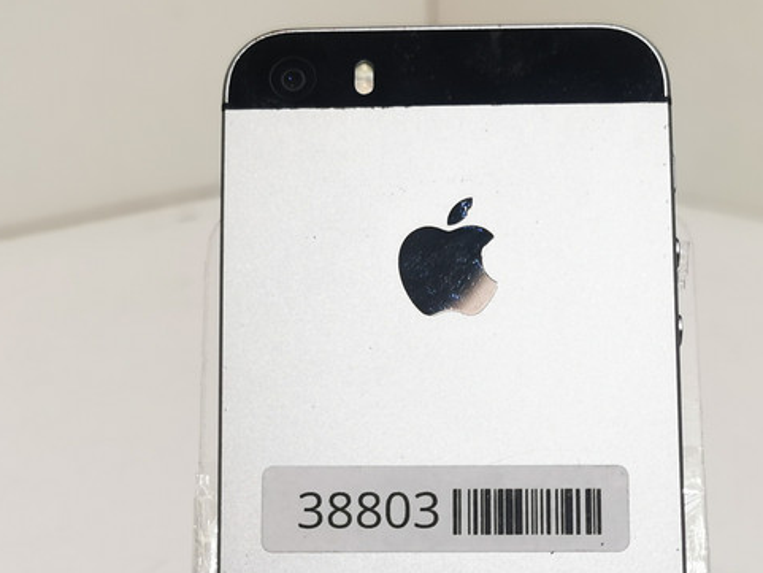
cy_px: 551
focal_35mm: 71
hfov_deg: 27.4
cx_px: 431
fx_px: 1565
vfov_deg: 20.2
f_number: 1.6
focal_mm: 5.56
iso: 125
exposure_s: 1/100
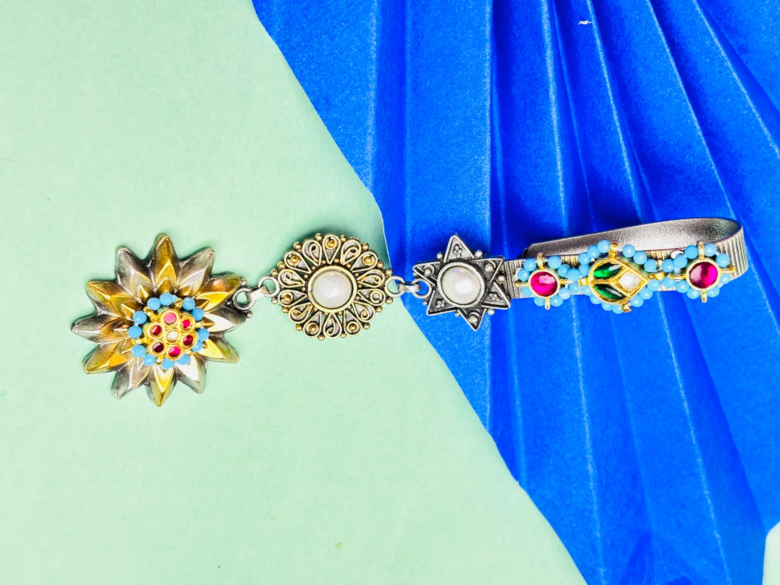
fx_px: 1194
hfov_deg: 36.2
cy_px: 290
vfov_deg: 27.5
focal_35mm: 53
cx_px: 397
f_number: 1.6
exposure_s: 1/50
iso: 125
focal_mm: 5.96
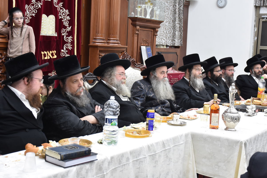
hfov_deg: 35.6
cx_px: 138
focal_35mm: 56
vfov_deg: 24.2
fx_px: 415
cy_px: 76
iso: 1000
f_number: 5.6
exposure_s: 1/80
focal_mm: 32
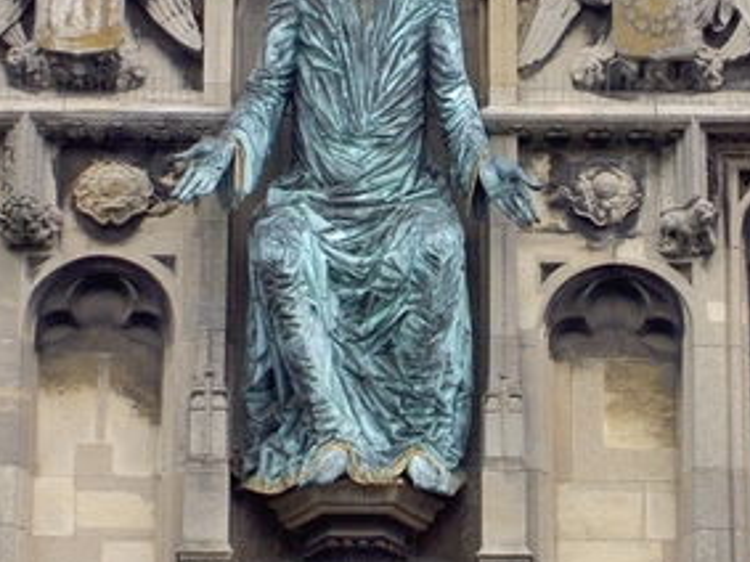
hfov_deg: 8.1
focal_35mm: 246
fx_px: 5328
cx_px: 342
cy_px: 50
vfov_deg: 6.0
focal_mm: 24
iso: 200
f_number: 4.9
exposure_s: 1/100
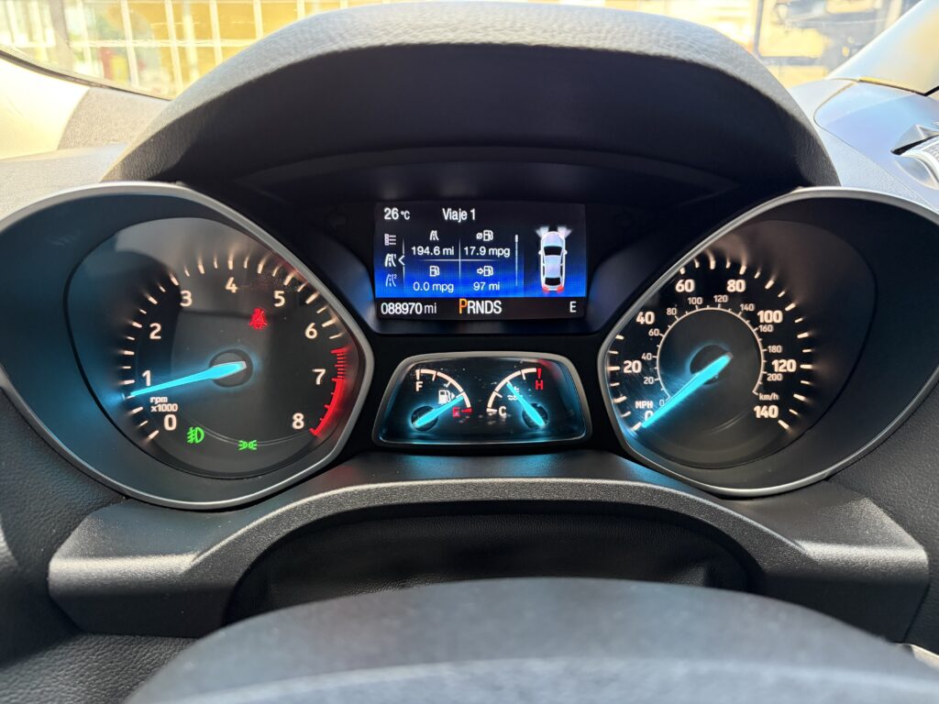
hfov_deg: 67.3
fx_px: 705
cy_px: 352
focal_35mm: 26
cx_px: 470
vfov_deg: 53.1
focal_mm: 5.96
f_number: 1.6
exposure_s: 1/47
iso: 500
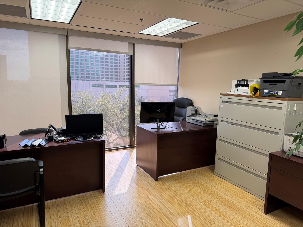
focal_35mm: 24
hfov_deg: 71.6
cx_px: 152
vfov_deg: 56.8
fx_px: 210
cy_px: 114
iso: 125
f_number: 1.78
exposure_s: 1/120
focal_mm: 6.76
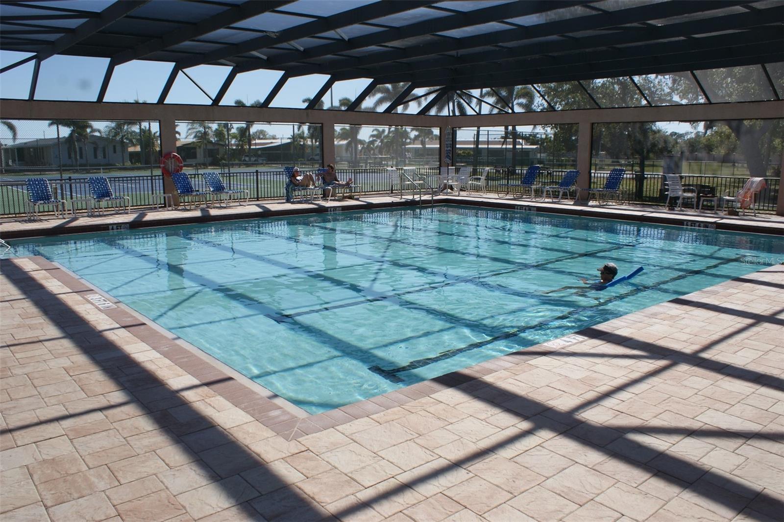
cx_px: 392
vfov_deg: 47.9
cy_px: 261
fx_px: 588
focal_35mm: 27
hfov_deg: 67.4
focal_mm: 18
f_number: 10
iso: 100
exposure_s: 1/125
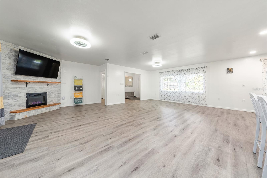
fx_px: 89
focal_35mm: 12
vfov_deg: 90.0
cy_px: 89
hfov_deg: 112.6
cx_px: 134
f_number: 9
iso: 250
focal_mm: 12
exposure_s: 1/4
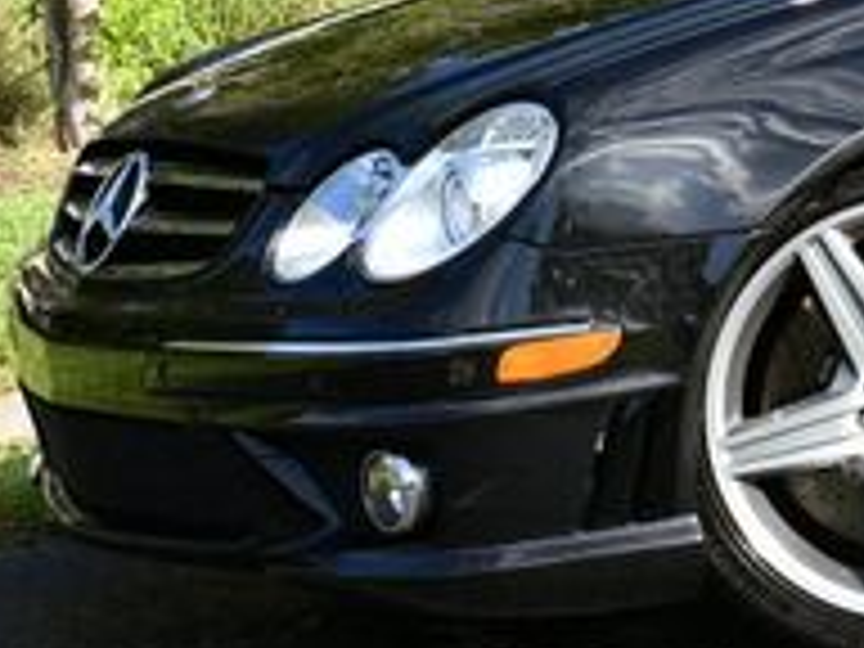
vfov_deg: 11.3
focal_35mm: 128
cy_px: -162
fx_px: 3195
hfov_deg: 14.4
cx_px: 1274
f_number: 8
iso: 180
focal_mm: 20
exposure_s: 1/250
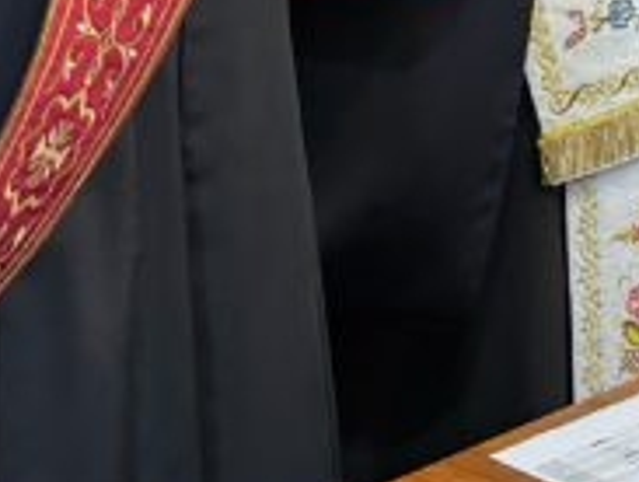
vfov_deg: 10.7
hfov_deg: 13.9
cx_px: 932
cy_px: -251
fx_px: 2478
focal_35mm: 134
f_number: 1.78
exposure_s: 1/50
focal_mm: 6.86
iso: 400
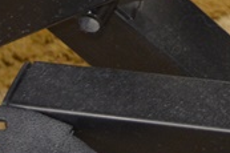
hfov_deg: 8.0
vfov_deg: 5.4
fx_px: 1596
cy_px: -152
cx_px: 416
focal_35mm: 250
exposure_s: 1/60
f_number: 4.8
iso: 1800
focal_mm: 32
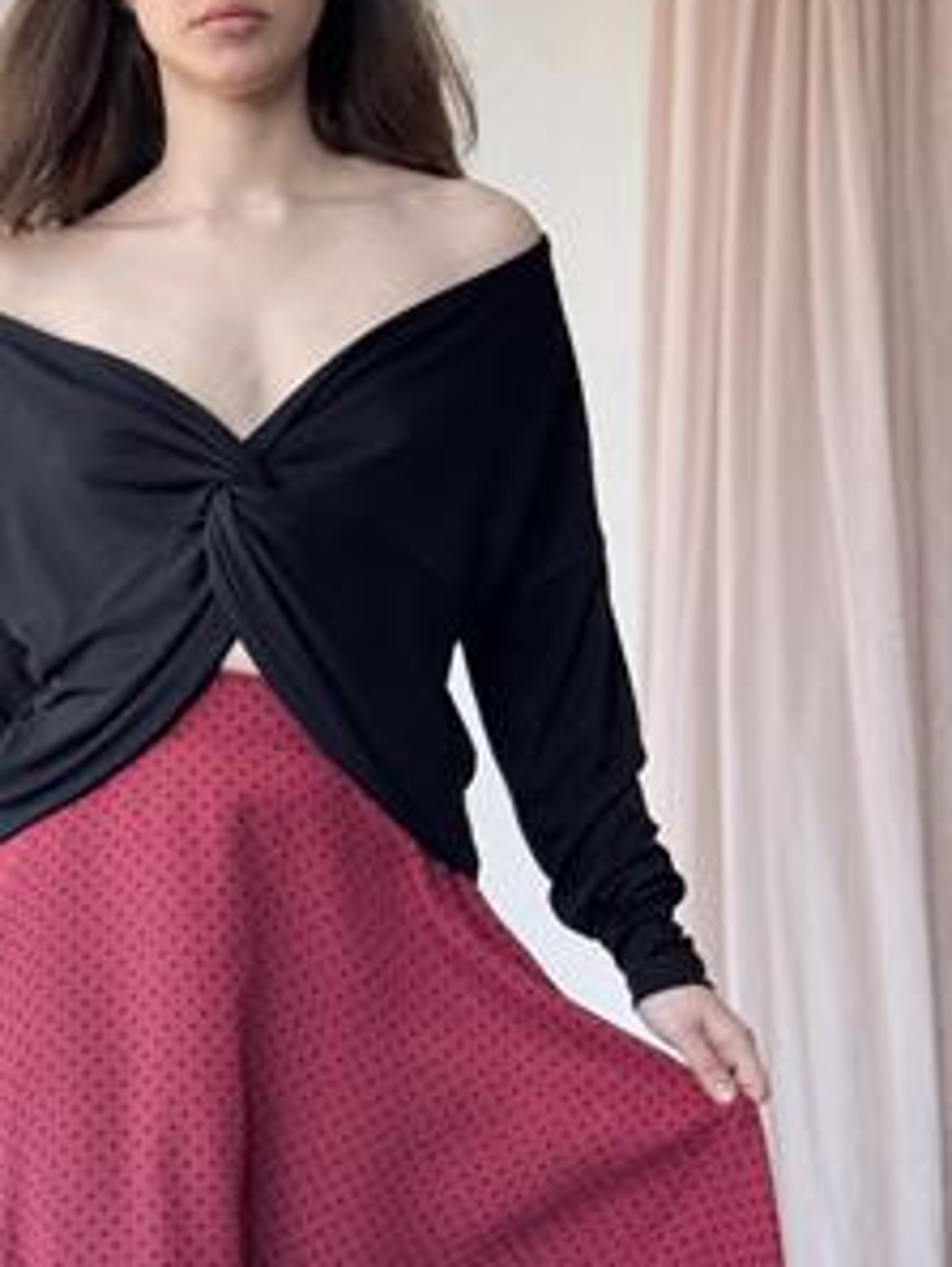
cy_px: 936
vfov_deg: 22.6
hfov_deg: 16.9
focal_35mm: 86
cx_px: 102
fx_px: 3151
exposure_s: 1/124
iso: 80
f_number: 1.78
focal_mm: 6.76
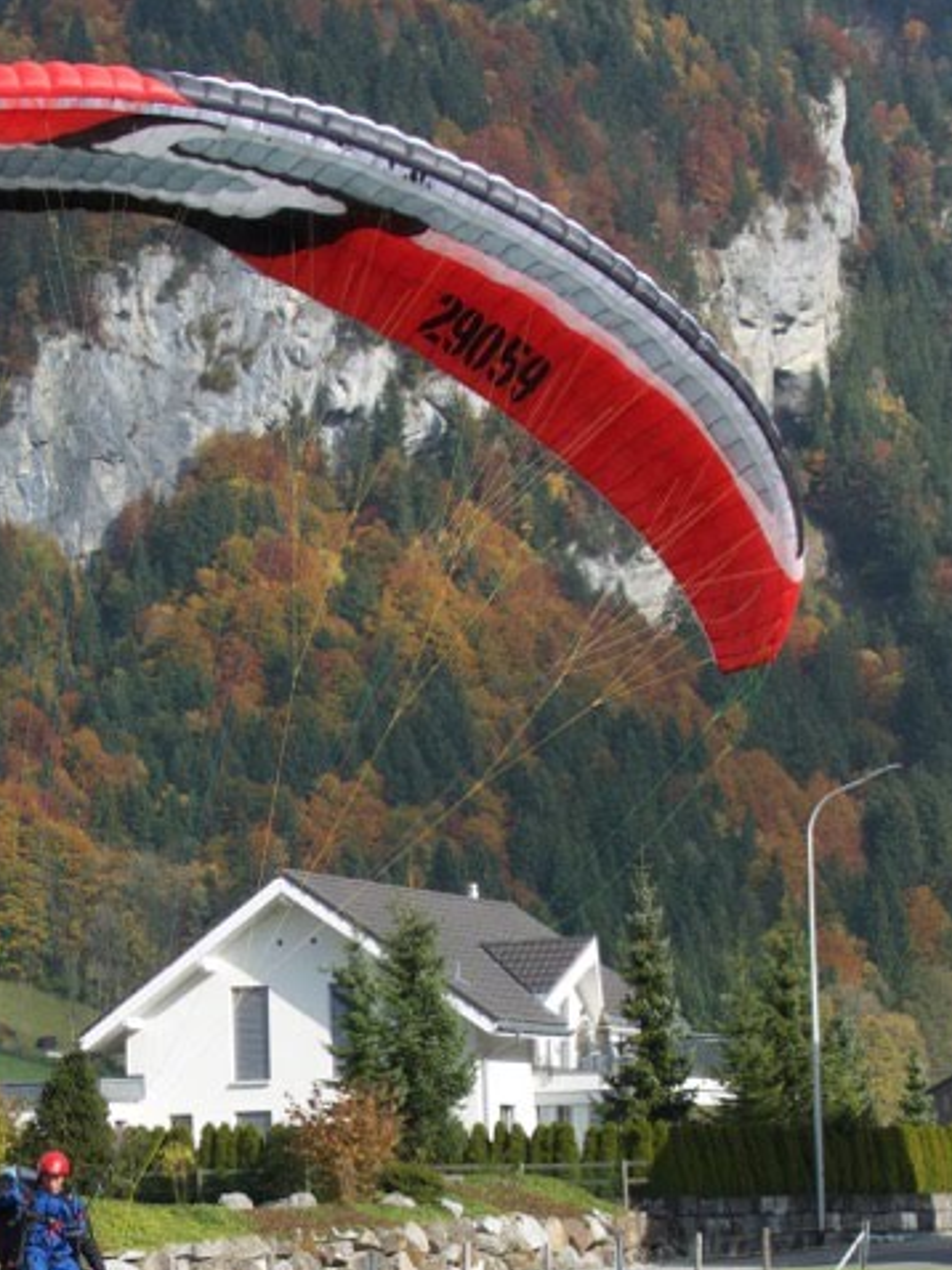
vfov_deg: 13.6
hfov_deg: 10.3
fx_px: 5285
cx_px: 277
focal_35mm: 144
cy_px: 1065
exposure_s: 1/500
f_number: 5
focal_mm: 19.53
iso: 125
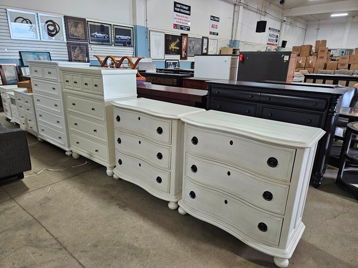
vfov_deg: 58.9
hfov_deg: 73.9
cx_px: 179
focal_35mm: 23
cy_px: 134
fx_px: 238
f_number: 1.8
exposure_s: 1/120
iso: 250
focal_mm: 5.4
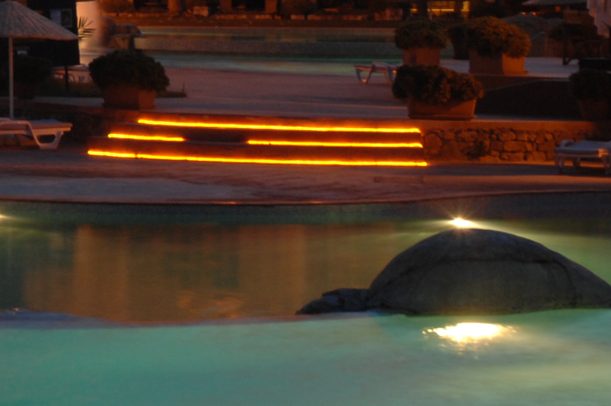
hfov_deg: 11.1
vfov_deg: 7.4
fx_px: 3069
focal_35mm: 181
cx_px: -208
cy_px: -220
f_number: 8
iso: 200
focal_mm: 29
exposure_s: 2.5
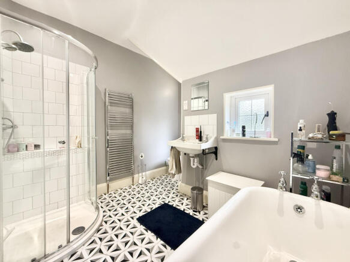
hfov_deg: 102.1
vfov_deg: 85.7
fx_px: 142
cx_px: 175
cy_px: 131
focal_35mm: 14
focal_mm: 2.22
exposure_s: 1/100
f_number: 2.2
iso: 400
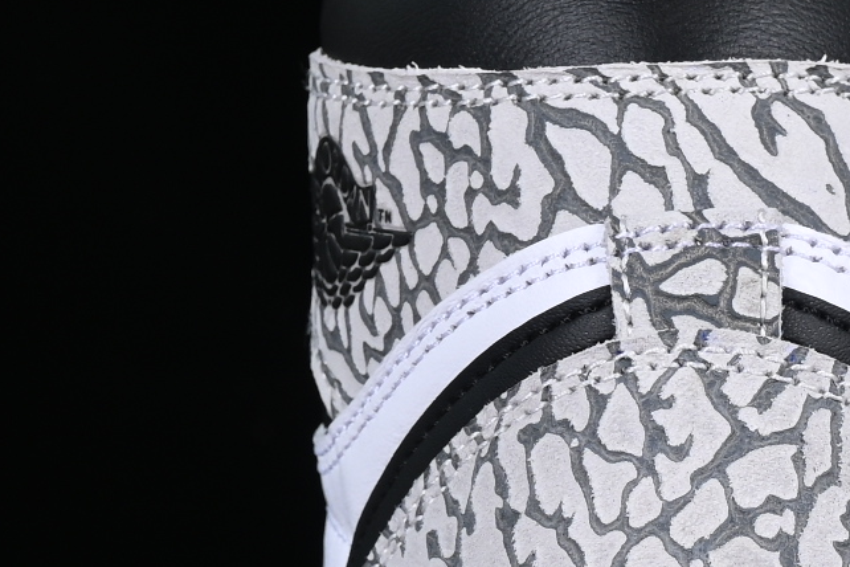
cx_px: 1023
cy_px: 362
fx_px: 7366
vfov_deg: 4.4
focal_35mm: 312
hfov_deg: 6.6
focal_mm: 48
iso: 160
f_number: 8
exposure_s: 1/80
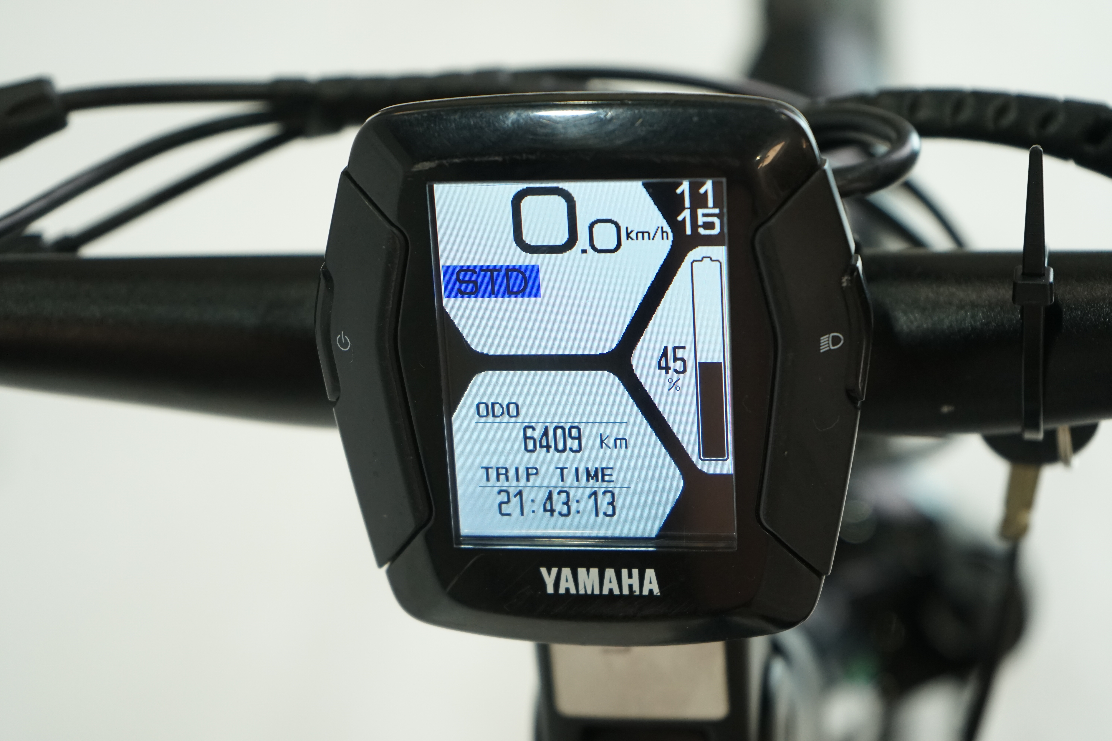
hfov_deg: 28.8
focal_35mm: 70
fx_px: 2162
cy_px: 370
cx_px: 556
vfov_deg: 19.5
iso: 1600
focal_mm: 70
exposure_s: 1/200
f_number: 5.6
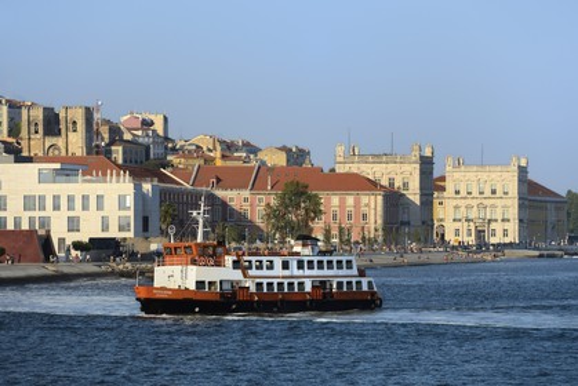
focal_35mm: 200
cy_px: 193
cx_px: 289
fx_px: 3213
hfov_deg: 10.3
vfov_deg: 6.9
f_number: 6.3
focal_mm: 200
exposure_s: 1/400
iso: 100
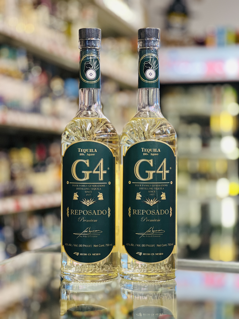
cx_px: 120
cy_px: 160
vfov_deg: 25.3
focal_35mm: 77
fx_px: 709
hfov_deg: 19.1
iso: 250
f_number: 2.8
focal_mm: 9
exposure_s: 1/40
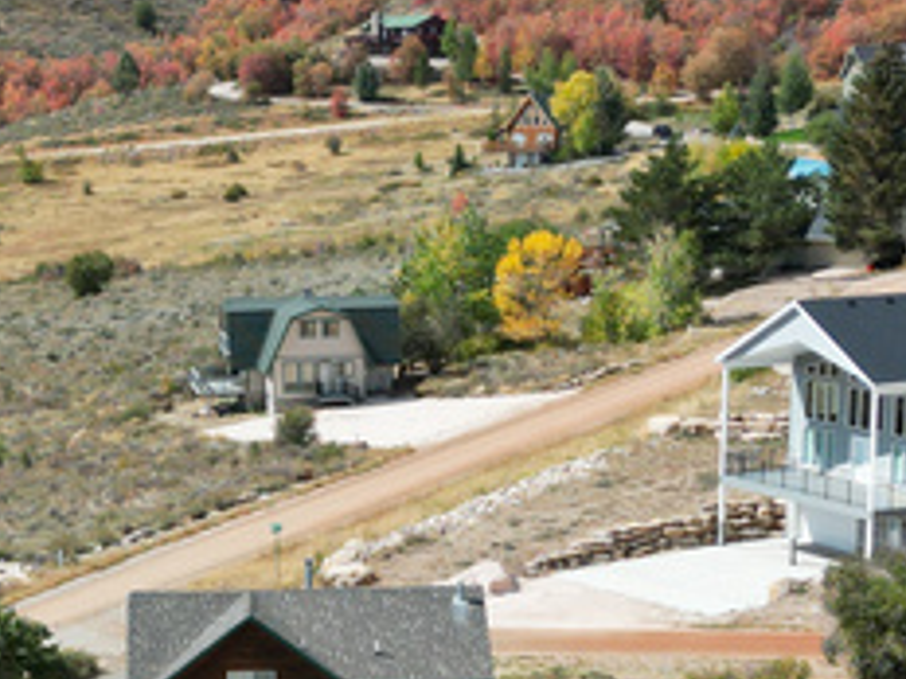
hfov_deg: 18.4
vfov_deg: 13.7
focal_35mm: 106
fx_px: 2774
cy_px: 734
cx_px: 187
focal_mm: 6.72
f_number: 1.7
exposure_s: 1/3000
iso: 200
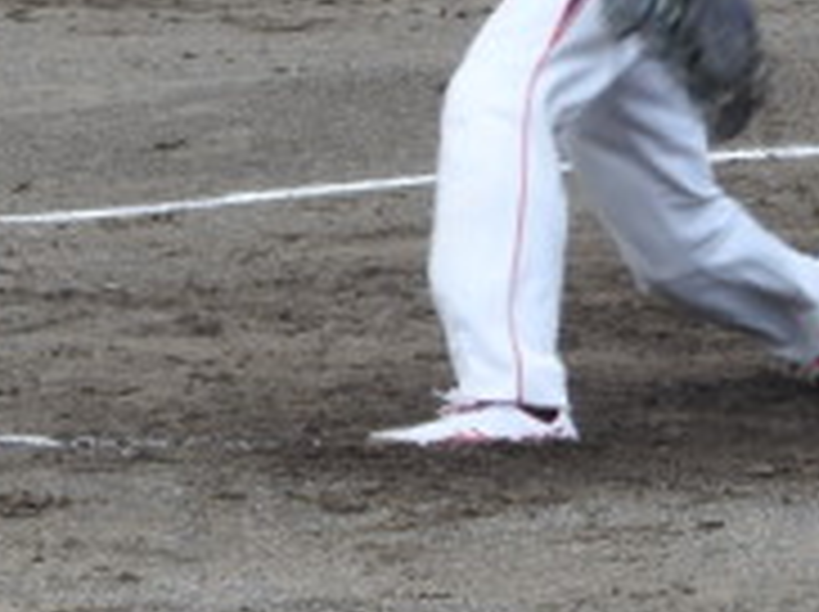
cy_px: -76
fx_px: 15595
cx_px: 274
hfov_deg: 3.0
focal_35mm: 660
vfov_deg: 2.2
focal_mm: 35.8
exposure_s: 1/160
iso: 100
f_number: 5.3
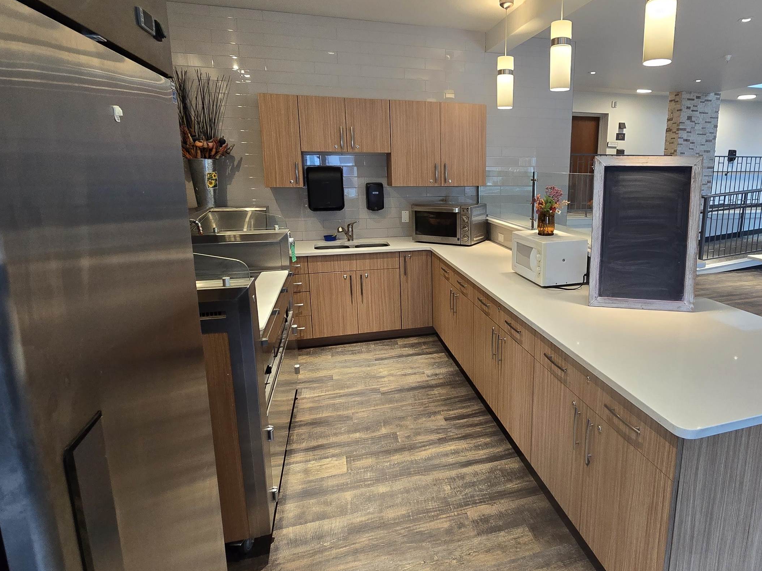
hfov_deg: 82.9
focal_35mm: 19
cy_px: 254
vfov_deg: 68.5
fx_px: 418
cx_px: 481
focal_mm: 2.2
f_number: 2.2
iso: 250
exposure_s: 1/60
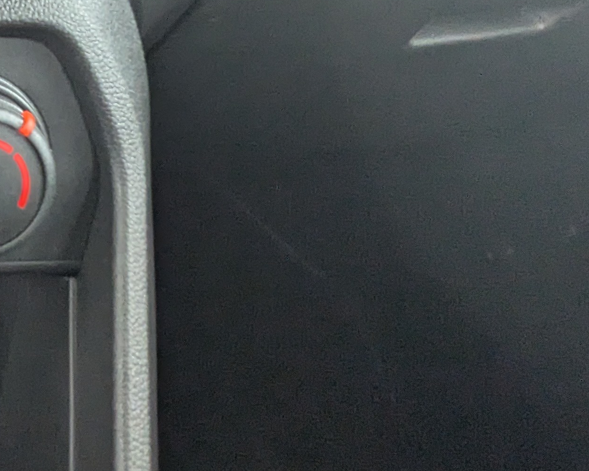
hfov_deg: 27.9
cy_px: -44
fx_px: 889
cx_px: -240
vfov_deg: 27.3
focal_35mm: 51
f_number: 2.2
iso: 343
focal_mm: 2.35
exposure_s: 1/23.8
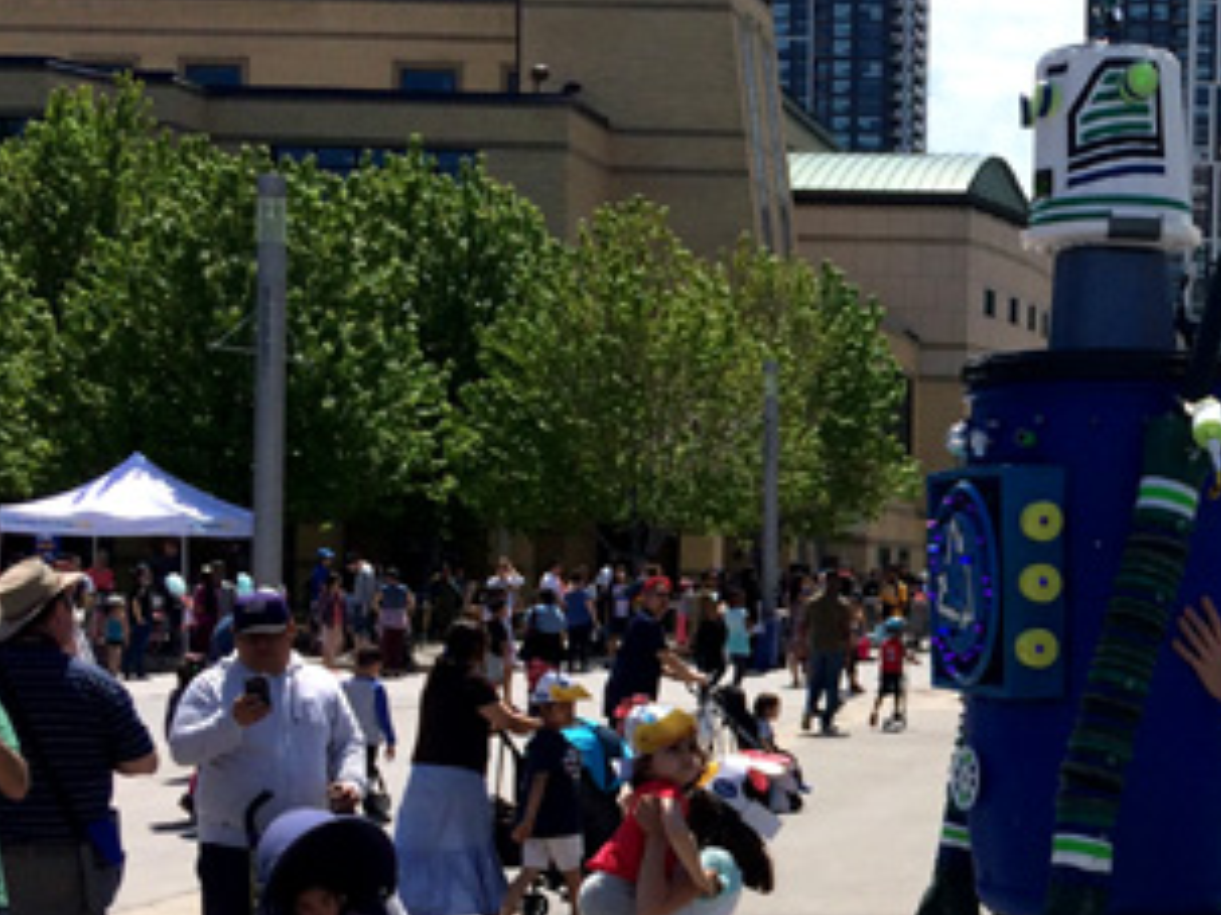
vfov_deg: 21.8
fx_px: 2362
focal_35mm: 67
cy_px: 627
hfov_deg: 27.2
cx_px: 1241
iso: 32
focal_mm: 4.15
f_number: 2.2
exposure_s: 1/3165
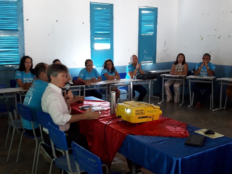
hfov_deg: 63.4
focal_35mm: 28
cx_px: 116
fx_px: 188
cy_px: 87
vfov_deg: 49.7
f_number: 1.9
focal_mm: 3.7
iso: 200
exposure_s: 1/40
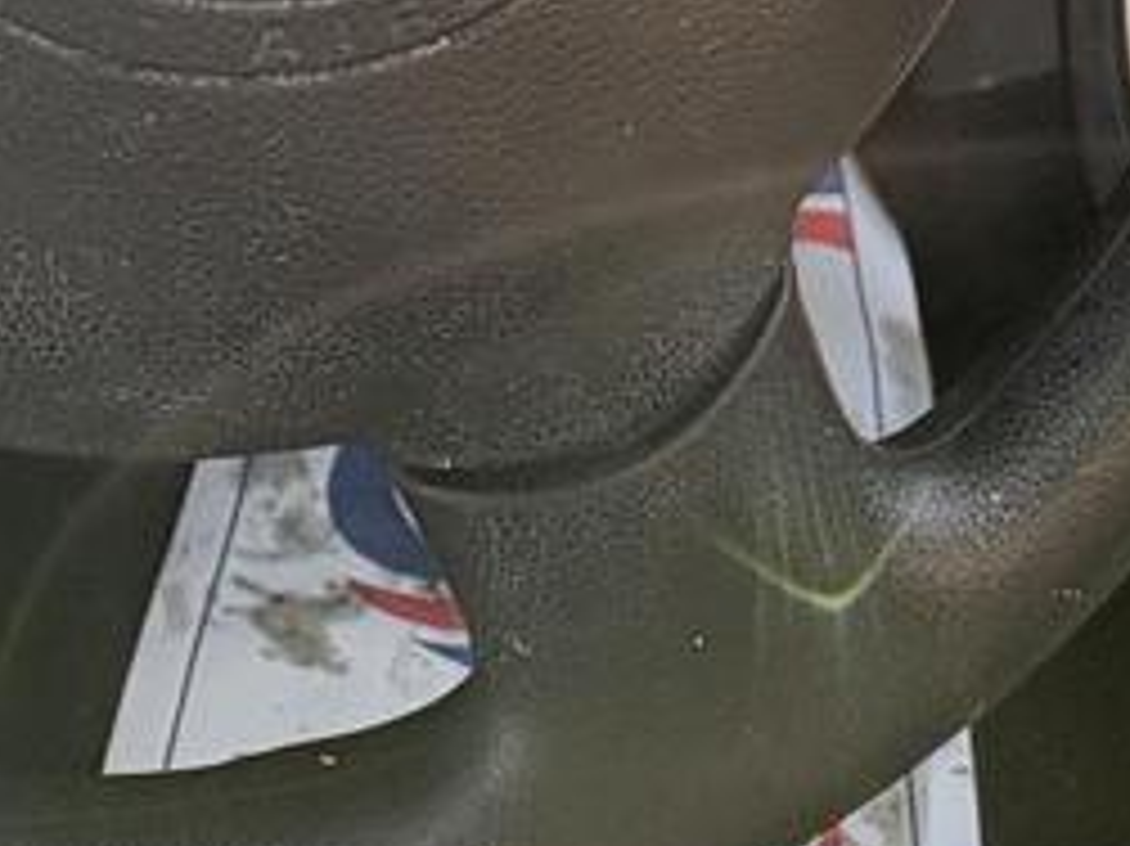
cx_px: 644
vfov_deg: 23.8
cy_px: -382
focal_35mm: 50
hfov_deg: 38.1
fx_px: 1631
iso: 80
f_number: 2.2
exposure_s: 1/141
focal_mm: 2.22
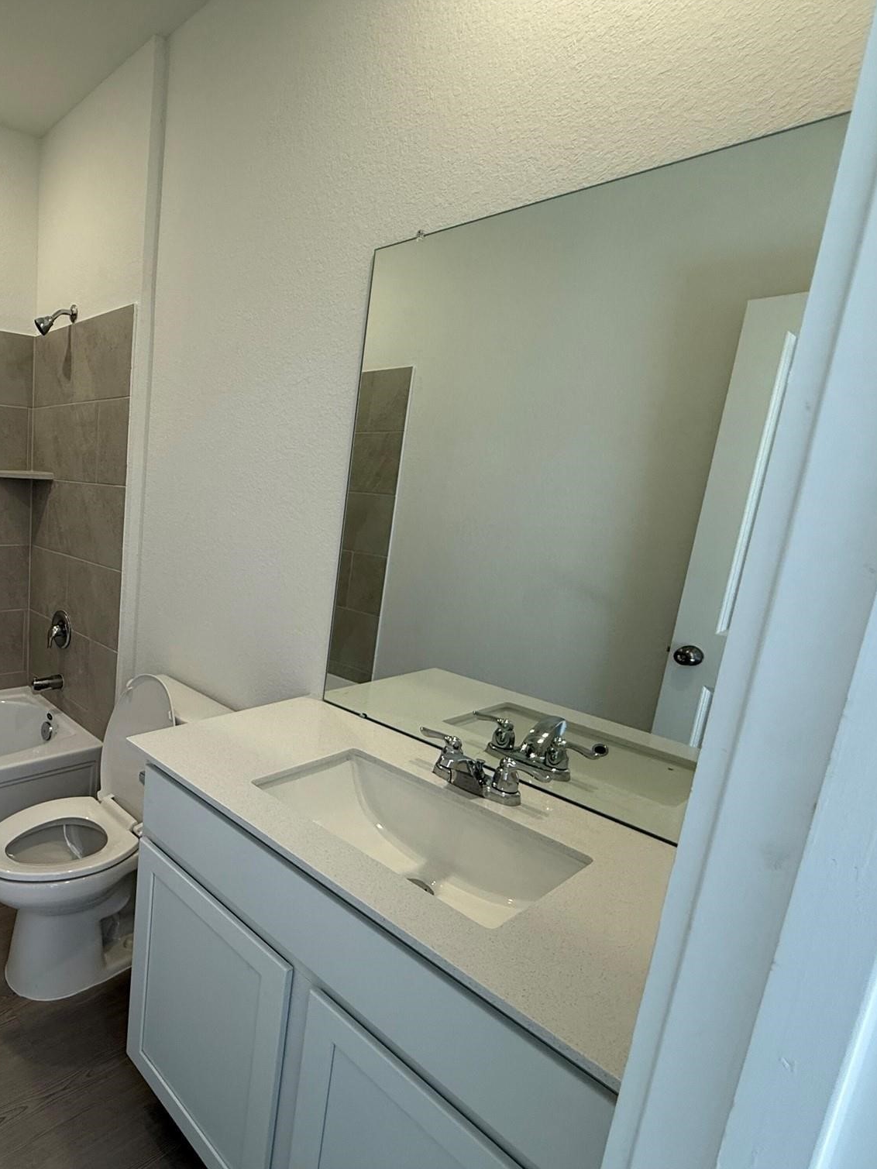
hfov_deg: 60.3
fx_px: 642
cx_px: 119
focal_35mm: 19
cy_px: 586
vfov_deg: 84.7
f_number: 2.2
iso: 125
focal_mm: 2.22
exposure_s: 1/120
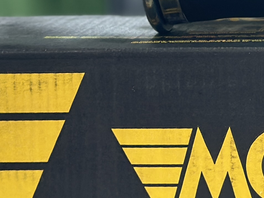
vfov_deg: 7.3
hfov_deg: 9.5
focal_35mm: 202
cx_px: 380
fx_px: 1541
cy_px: -84
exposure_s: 1/65
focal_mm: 6.86
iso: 125
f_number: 1.78
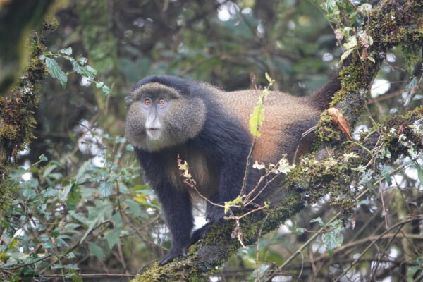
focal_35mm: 600
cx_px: 212
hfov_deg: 3.4
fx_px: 7049
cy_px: 141
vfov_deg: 2.3
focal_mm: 220
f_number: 4
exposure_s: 1/160
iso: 800
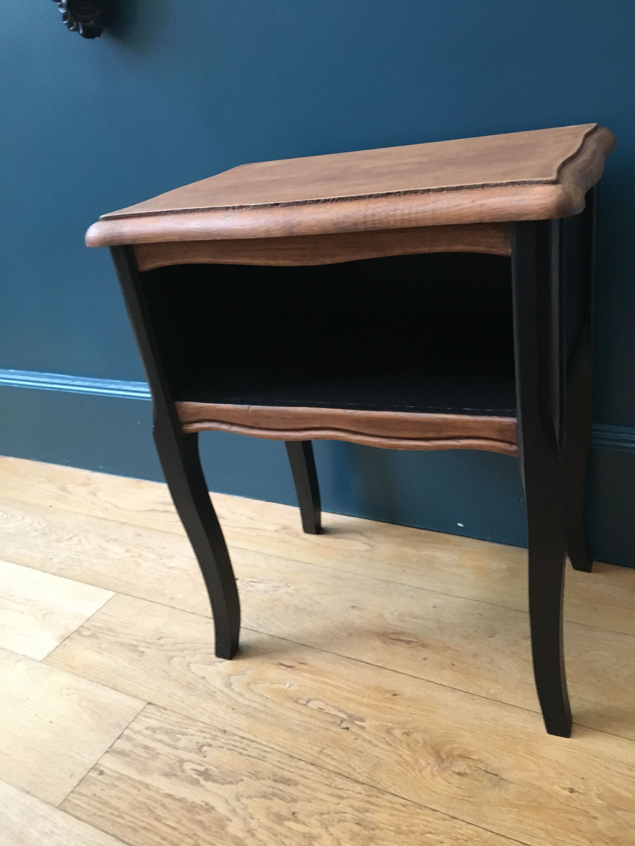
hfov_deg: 48.2
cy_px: 423
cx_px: 318
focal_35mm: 29
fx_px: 709
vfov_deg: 61.7
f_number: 2.2
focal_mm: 4.15
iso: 200
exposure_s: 1/20
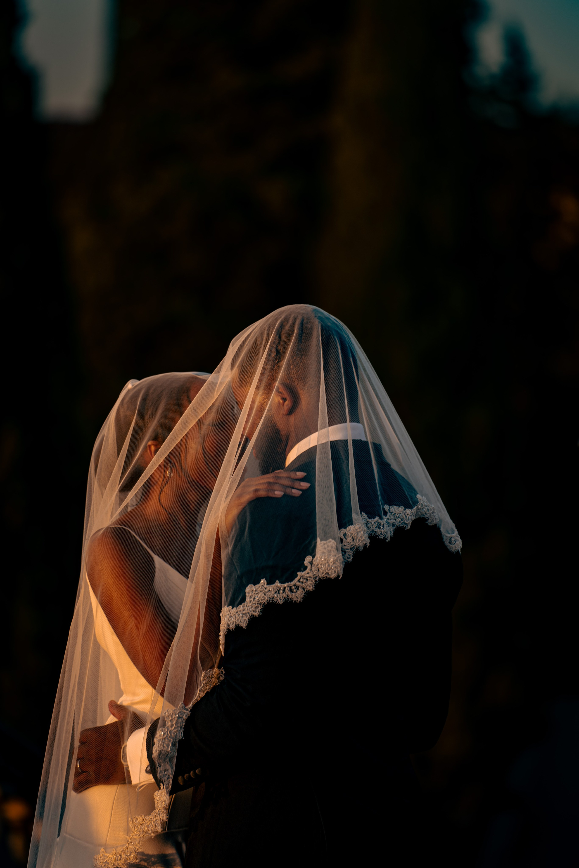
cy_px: 434
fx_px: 4342
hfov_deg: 7.6
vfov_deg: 11.4
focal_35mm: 180
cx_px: 290
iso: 50
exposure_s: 1/320
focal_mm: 180
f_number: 2.8
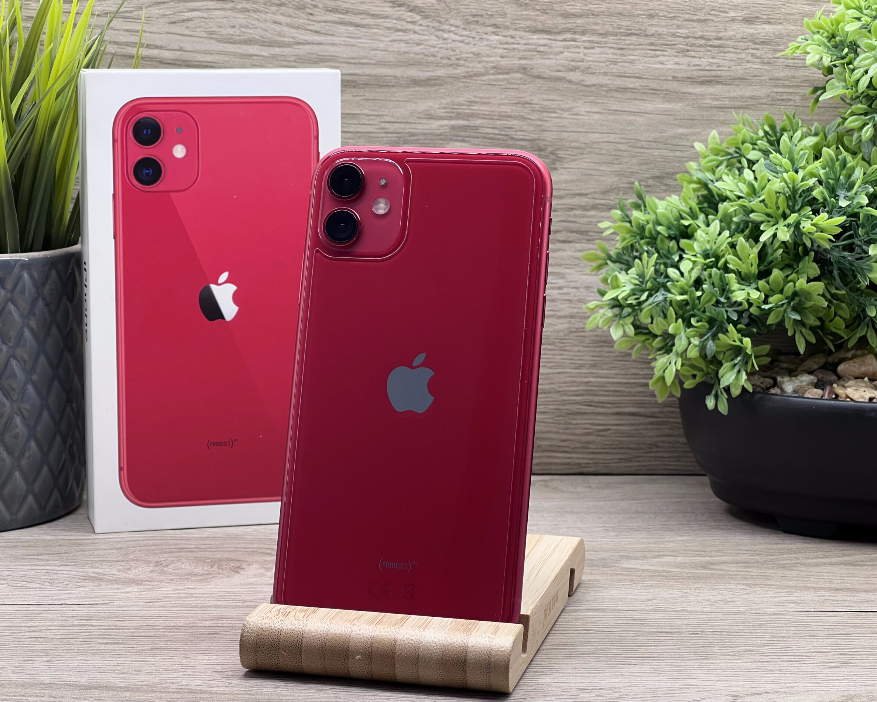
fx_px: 2102
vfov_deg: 18.9
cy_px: 350
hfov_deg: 23.6
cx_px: 409
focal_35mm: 81
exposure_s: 1/100
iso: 100
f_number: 2.8
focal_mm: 9
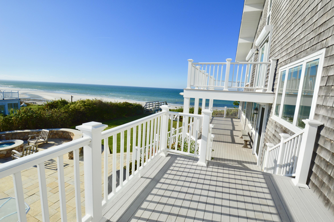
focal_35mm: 15
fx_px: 139
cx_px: 167
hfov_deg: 100.4
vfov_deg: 77.2
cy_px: 111
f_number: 9
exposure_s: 1/400
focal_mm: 10
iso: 100
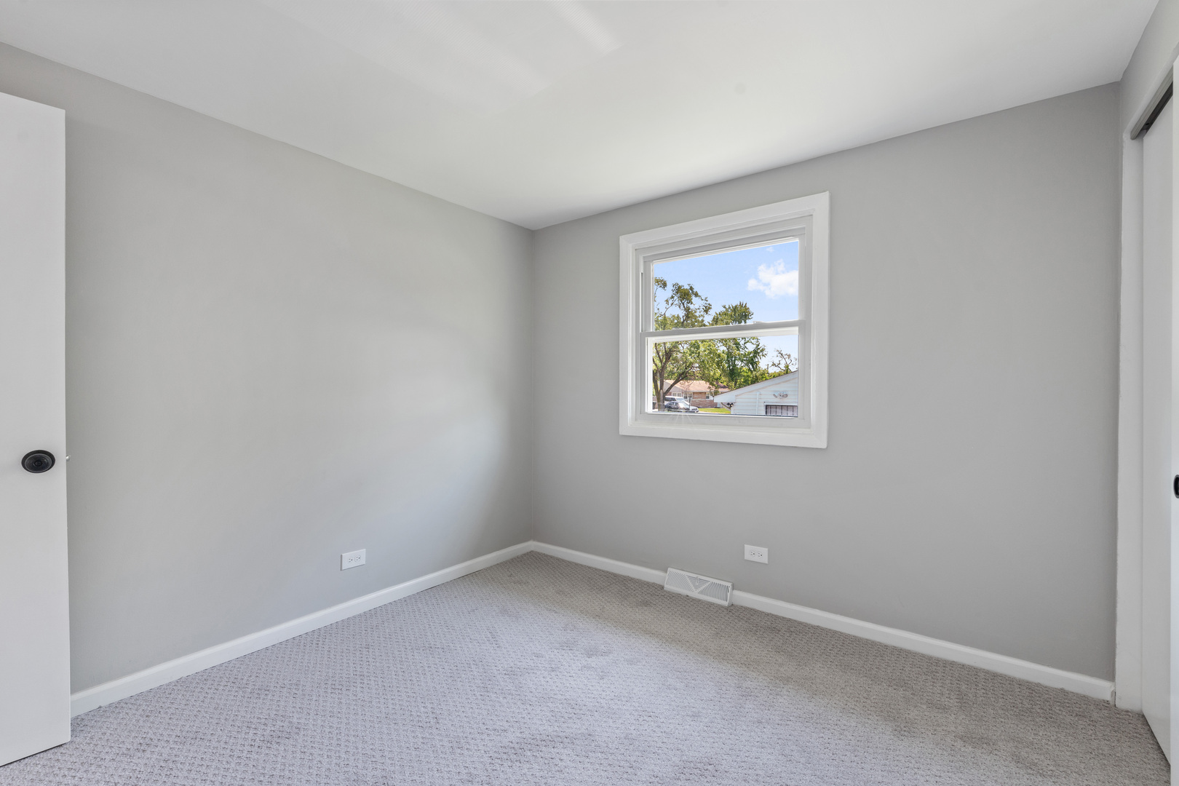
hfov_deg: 96.7
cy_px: 393
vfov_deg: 73.7
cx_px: 590
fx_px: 524
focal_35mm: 16
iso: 800
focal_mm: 16
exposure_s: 1/8
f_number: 8
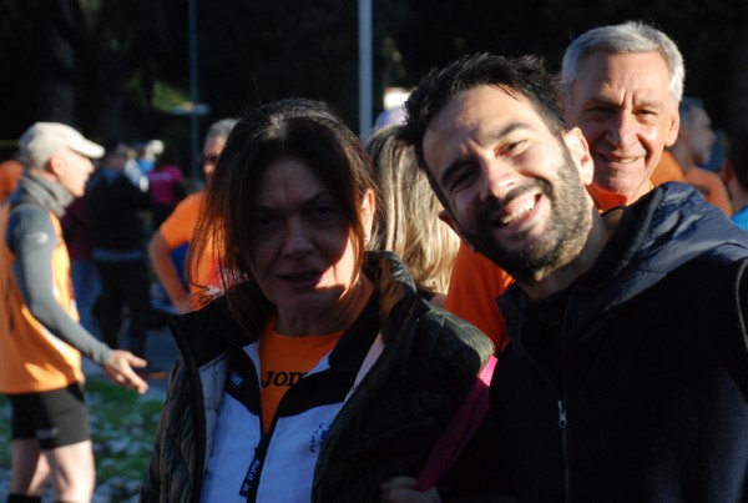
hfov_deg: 19.4
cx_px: 374
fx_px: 2187
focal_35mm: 105
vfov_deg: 13.1
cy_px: 252
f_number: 5.6
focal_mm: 70
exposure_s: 1/1250
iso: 1000
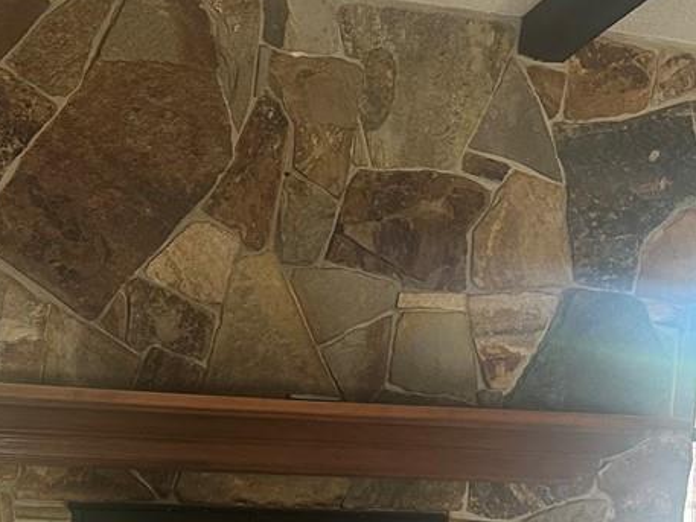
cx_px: 259
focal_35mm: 84
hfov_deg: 23.2
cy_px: 584
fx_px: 1689
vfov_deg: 17.0
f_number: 1.78
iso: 200
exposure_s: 1/60
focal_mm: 6.86
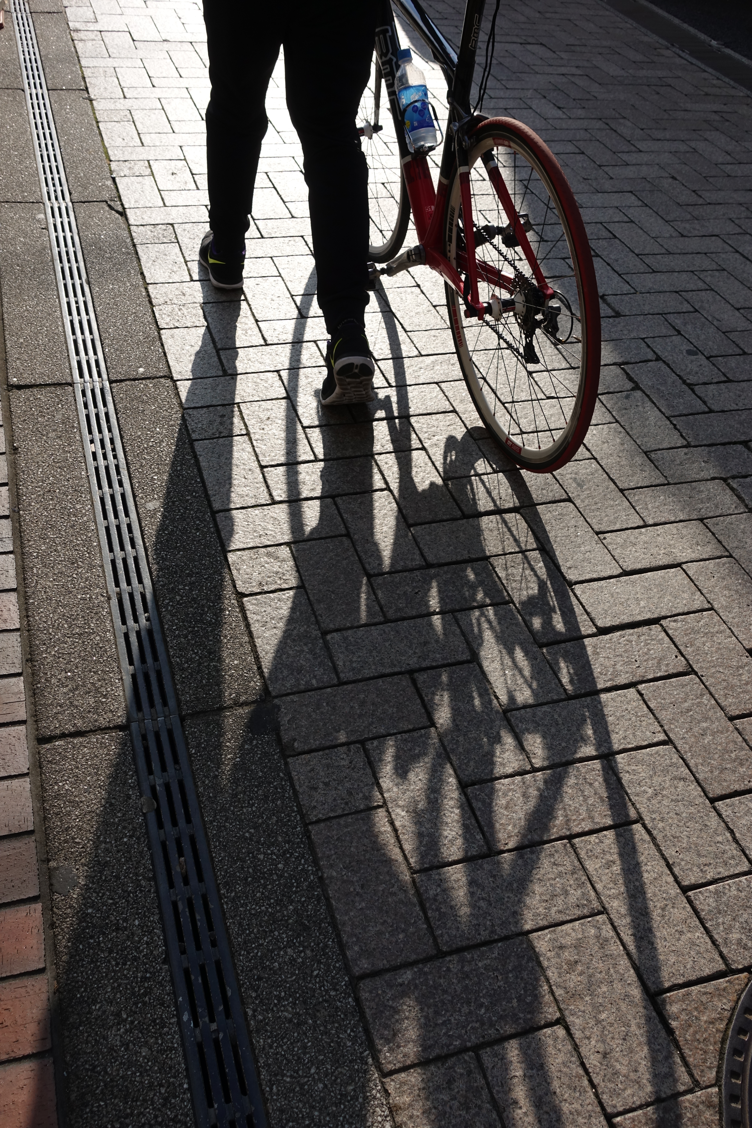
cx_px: 376
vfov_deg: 58.7
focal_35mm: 32
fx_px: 1003
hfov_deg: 41.1
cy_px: 564
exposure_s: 1/1000
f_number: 4
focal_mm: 11.69
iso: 125
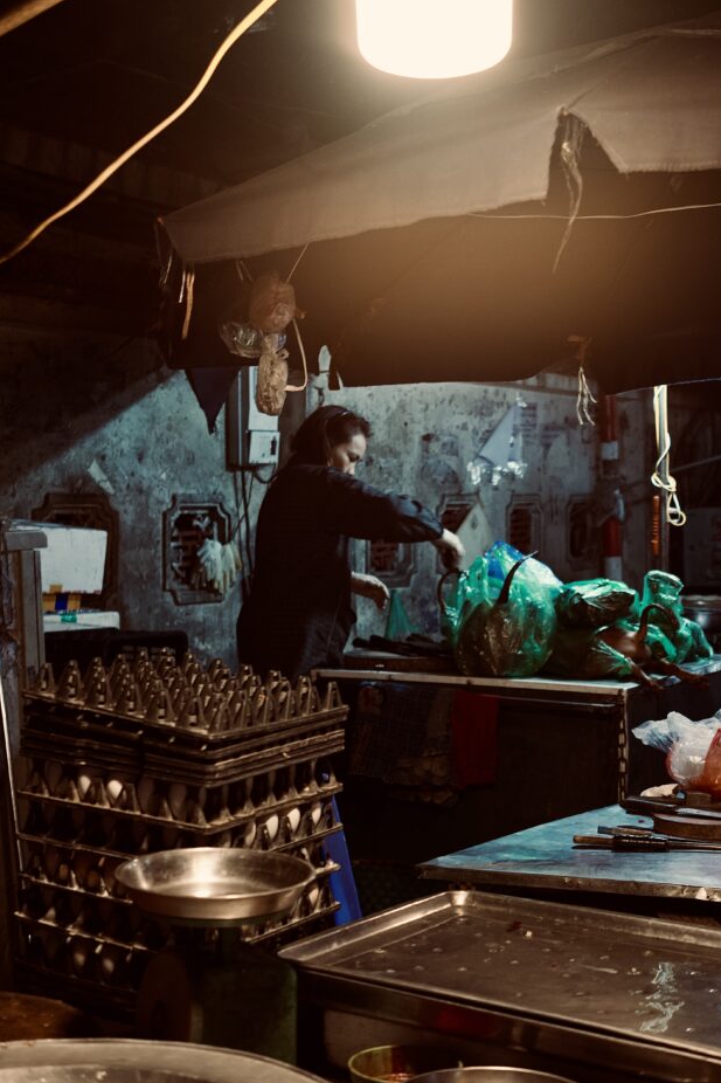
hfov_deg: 26.4
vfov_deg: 38.8
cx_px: 448
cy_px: 448
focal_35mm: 51
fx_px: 1533
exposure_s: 1/60
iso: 500
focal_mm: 27
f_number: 2.8
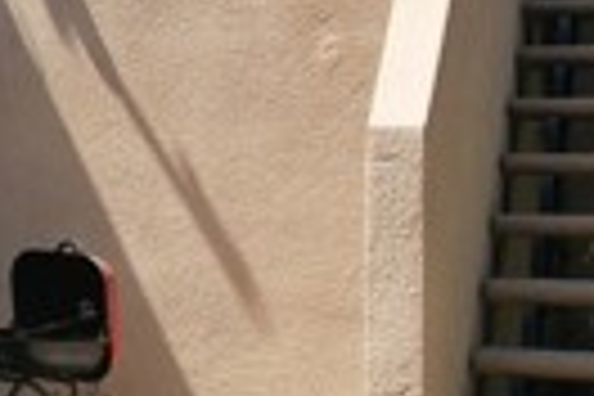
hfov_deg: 16.7
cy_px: 142
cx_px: -382
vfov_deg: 12.8
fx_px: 1765
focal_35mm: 107
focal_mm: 8.38
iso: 110
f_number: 2.8
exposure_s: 1/1250
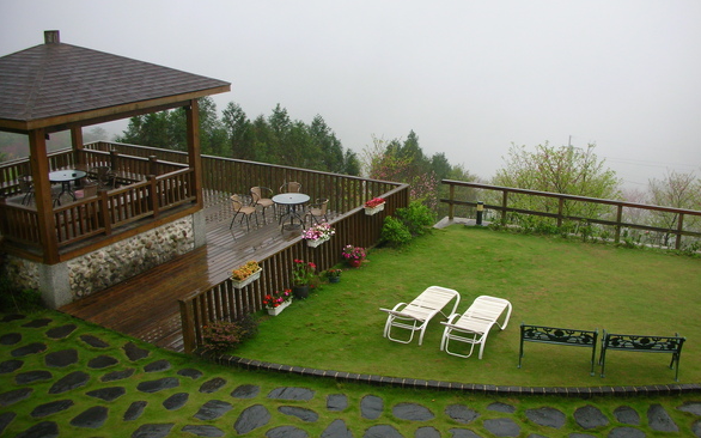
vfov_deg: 33.5
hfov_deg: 51.5
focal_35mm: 38
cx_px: 356
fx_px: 726
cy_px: 182
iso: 50
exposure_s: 1/146
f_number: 3
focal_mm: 5.8
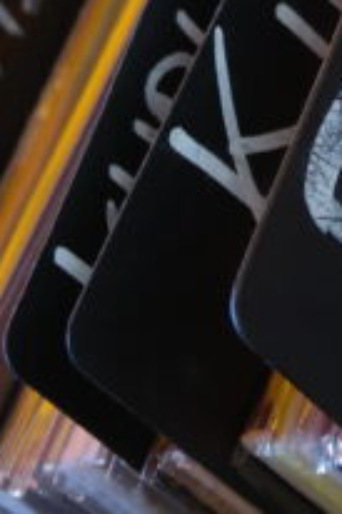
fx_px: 2840
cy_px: -564
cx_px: 610
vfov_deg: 9.6
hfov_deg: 6.7
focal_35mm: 199
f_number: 4
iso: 200
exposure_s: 1/60
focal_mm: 26
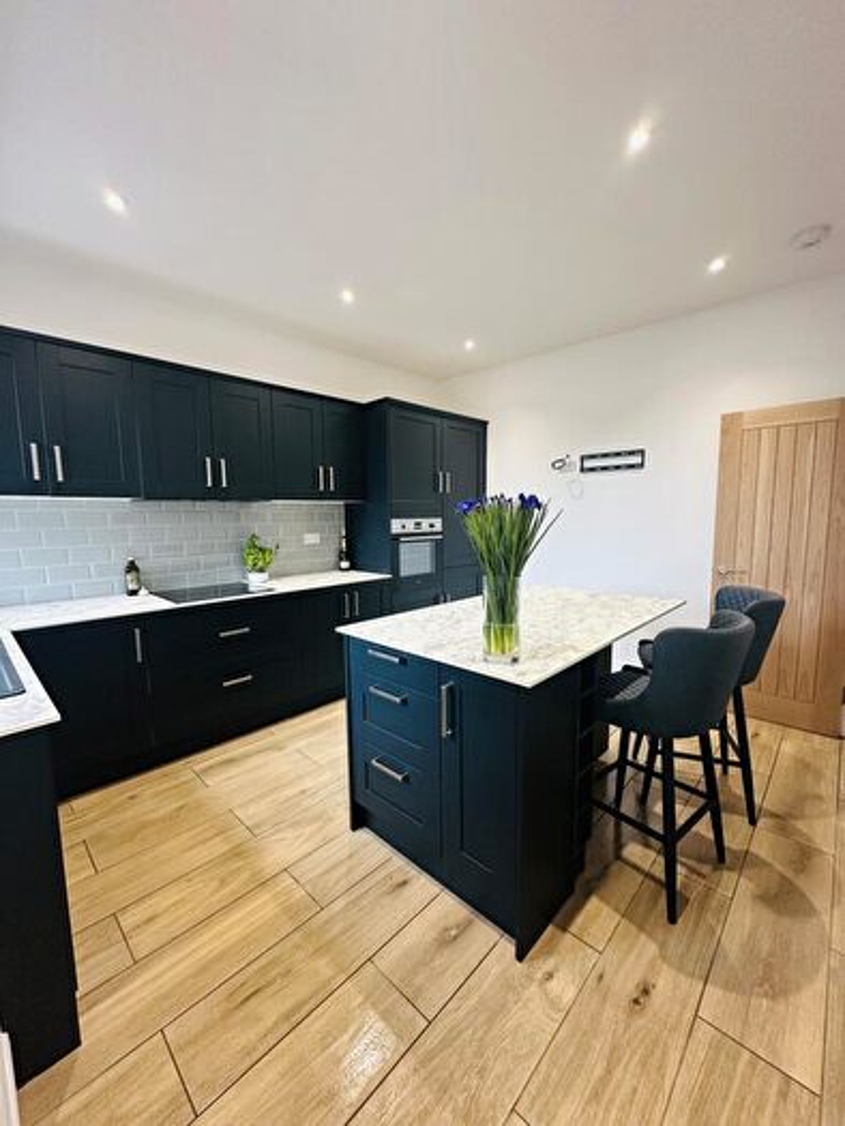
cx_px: 422
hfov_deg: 85.7
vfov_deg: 102.1
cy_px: 563
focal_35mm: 14
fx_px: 455
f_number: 2.2
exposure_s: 1/100
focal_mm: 2.22
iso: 200
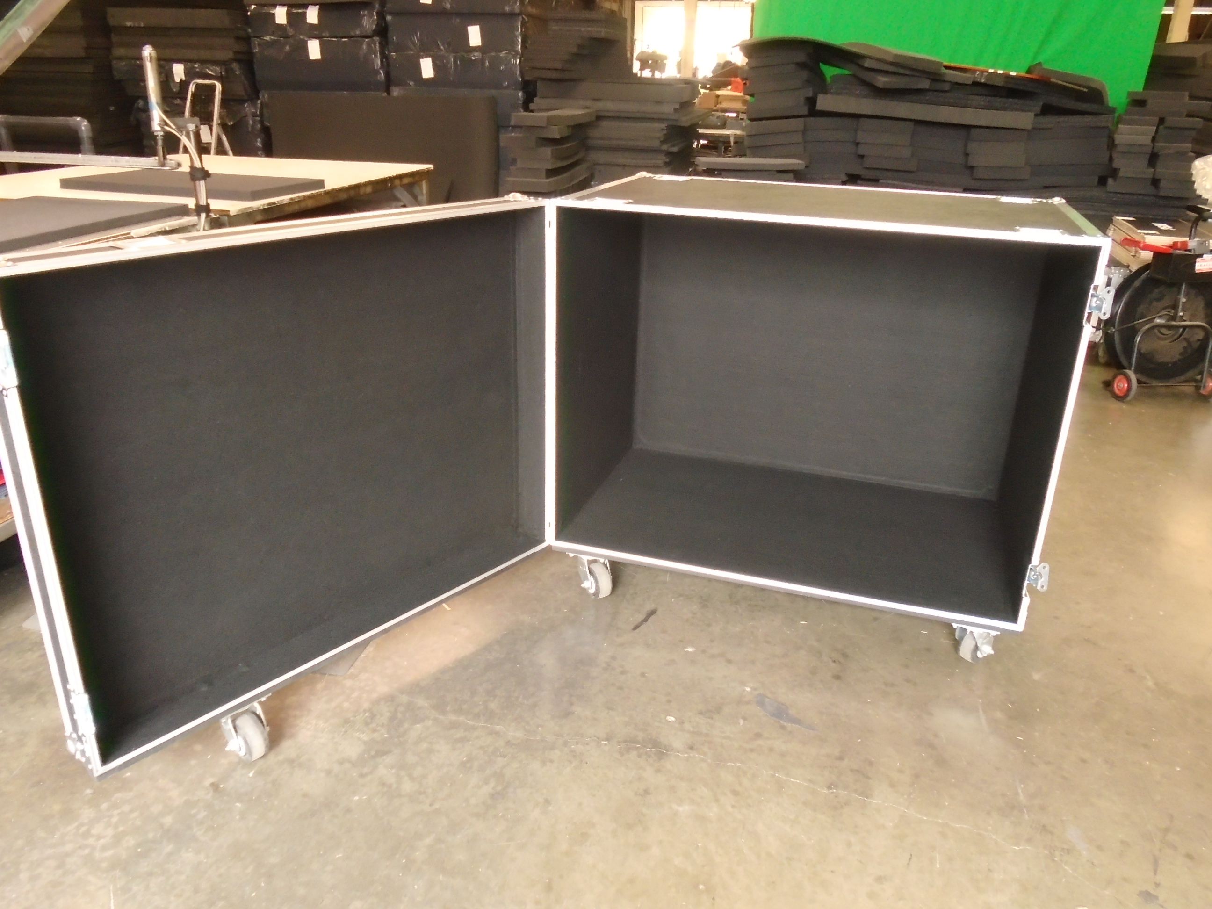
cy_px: 454
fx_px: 910
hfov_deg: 67.3
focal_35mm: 26
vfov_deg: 53.1
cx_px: 606
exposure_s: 1/30
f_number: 3.2
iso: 400
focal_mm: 4.6
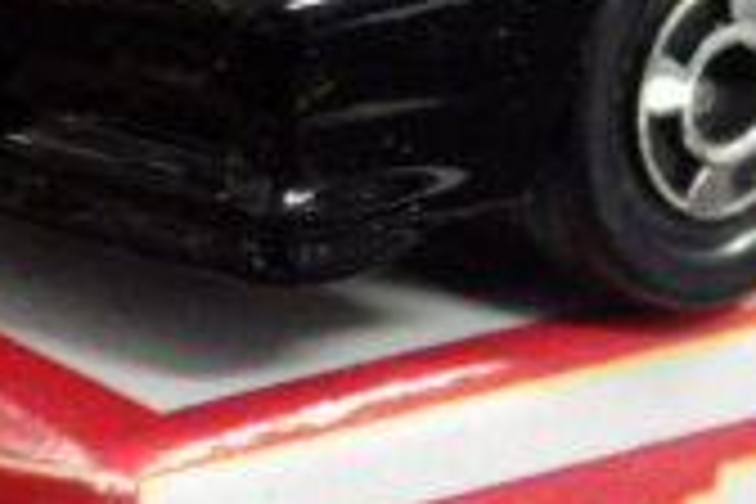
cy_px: -99
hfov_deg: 7.3
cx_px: 824
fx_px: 5922
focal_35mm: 282
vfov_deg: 4.9
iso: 1000
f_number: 4.2
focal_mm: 12.8
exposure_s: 1/25
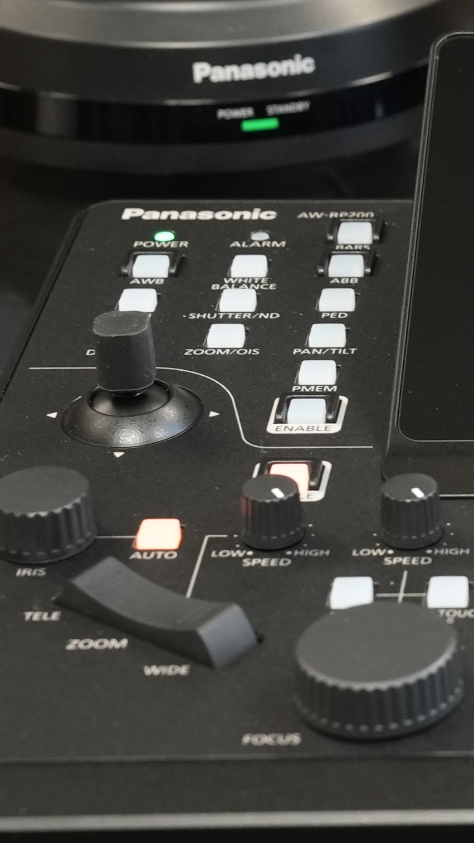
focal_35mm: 144
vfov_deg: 14.9
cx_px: 881
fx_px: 3216
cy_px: 202
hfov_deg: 8.1
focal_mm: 49
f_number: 7.1
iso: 4000
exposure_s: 1/40
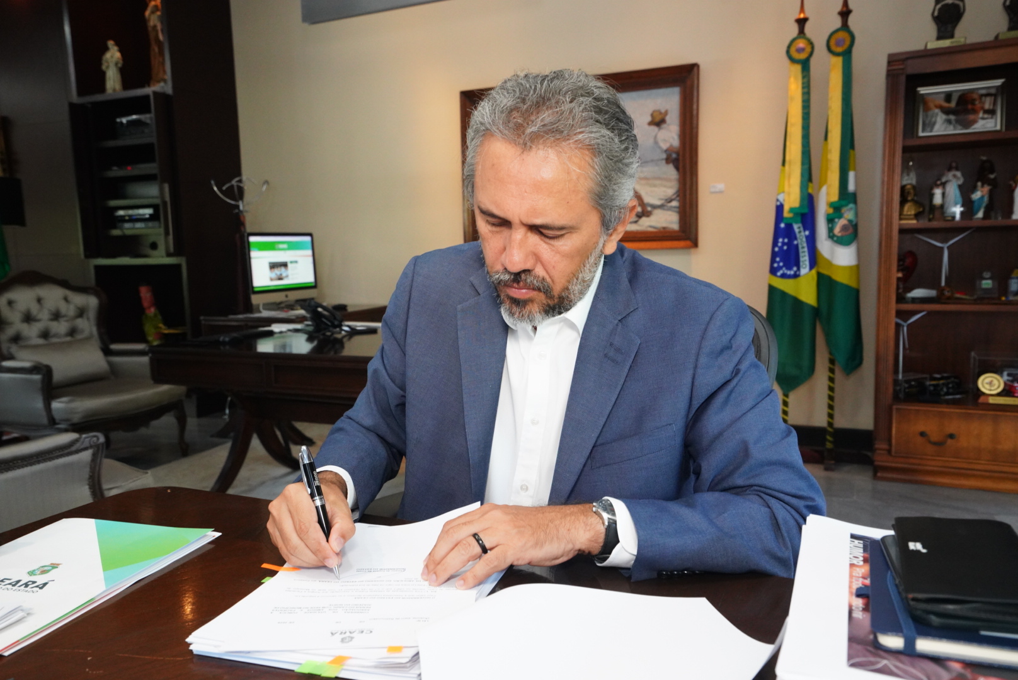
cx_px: 509
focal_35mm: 28
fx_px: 792
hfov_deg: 65.4
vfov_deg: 46.5
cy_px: 340
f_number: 6.3
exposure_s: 1/160
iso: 5000
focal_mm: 28
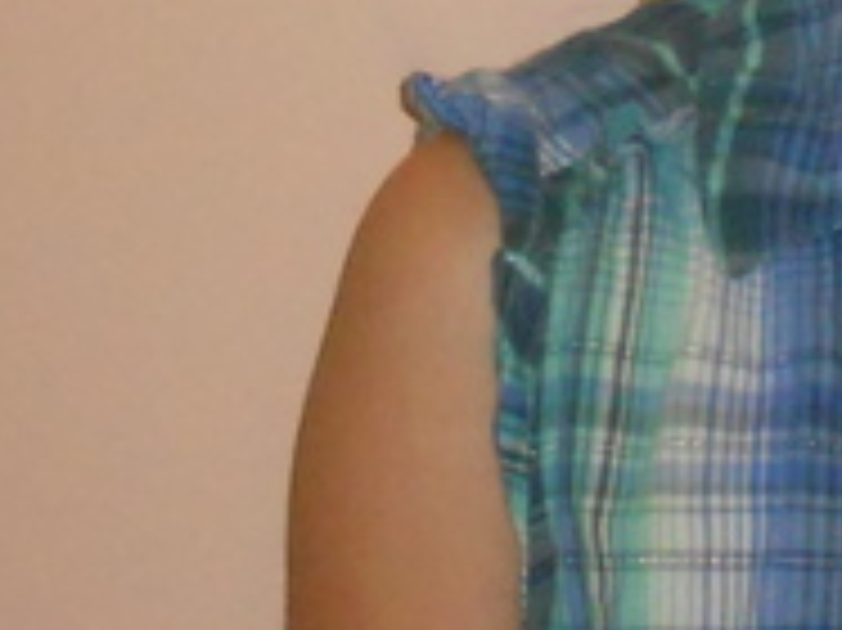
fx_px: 10817
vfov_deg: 3.3
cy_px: -333
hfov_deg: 4.4
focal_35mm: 445
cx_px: 1292
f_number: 6.5
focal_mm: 23
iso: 800
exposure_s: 1/60
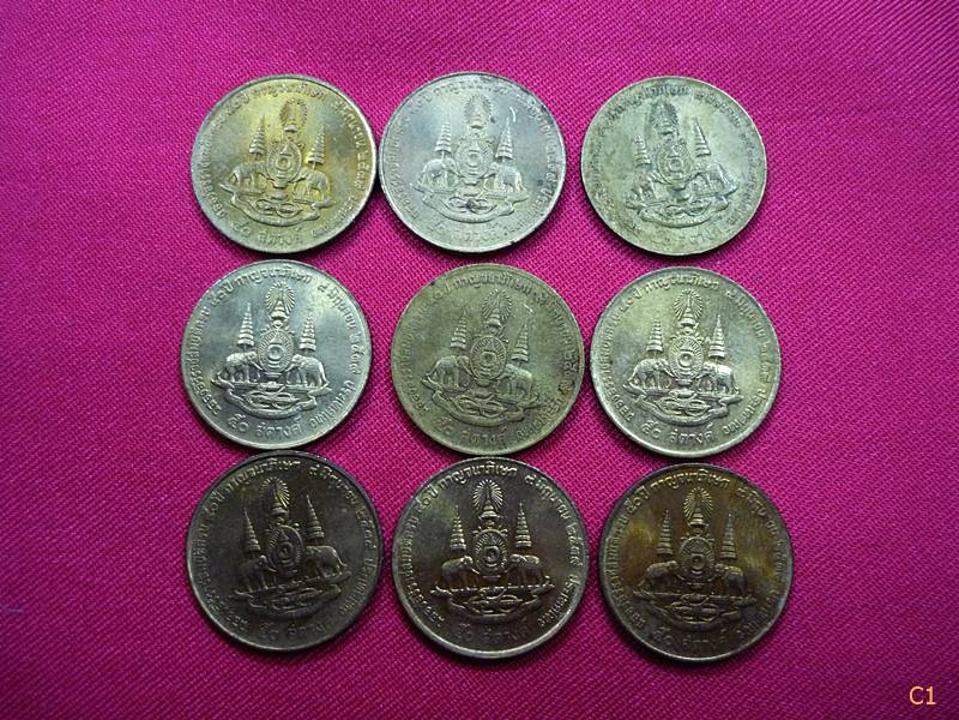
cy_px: 360
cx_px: 480
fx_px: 914
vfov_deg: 42.9
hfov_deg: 55.4
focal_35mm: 33
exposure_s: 1/8
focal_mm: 5.5
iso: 400
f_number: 2.8
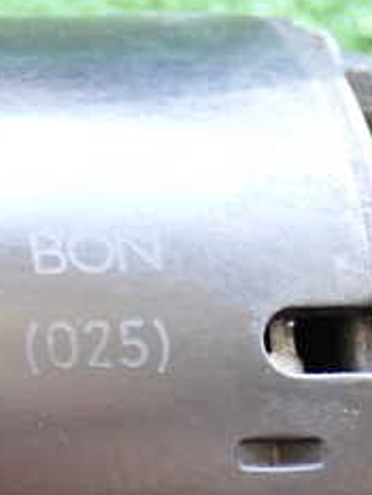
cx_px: -208
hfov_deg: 10.3
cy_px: 431
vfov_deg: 14.1
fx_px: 1990
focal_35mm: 139
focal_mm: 9.65
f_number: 3.3
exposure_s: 1/50
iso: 500
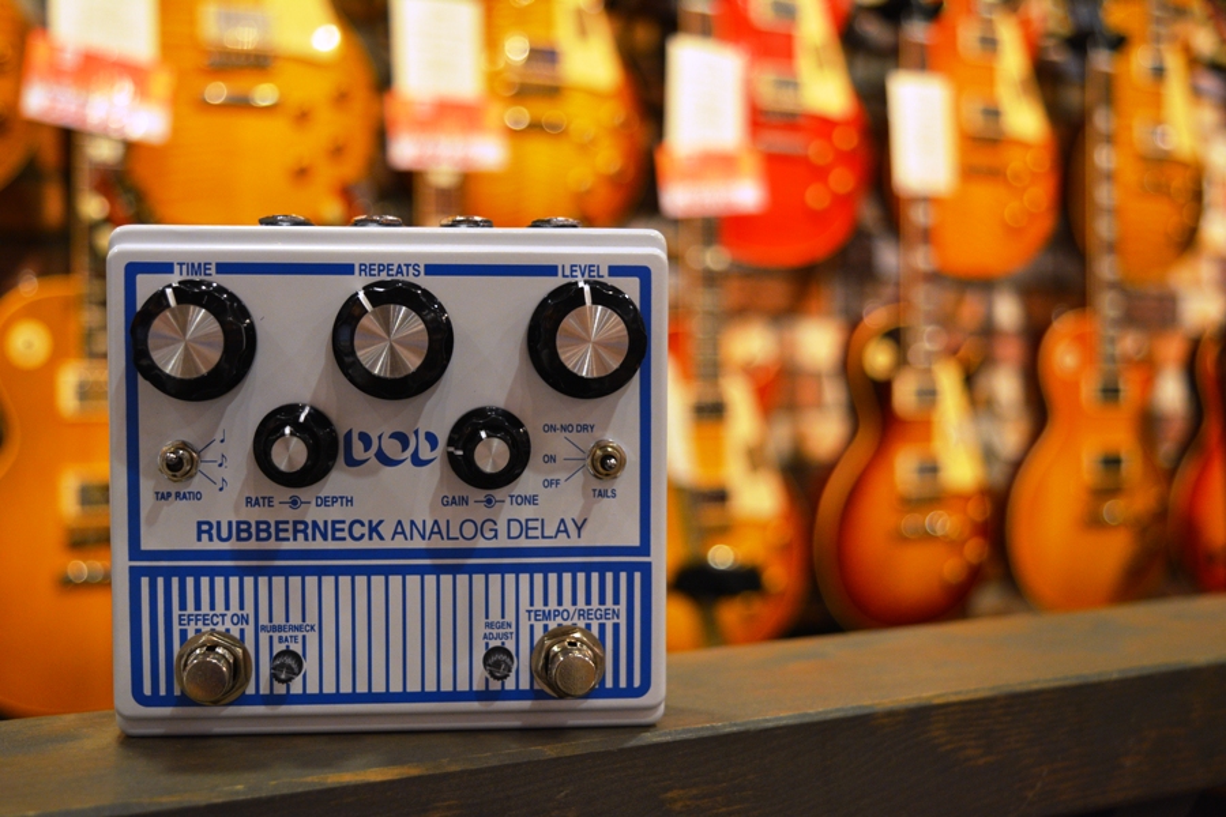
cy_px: 408
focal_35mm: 51
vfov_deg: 26.5
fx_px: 1737
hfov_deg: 38.9
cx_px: 613
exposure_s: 1/40
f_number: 4.5
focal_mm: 34
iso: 800
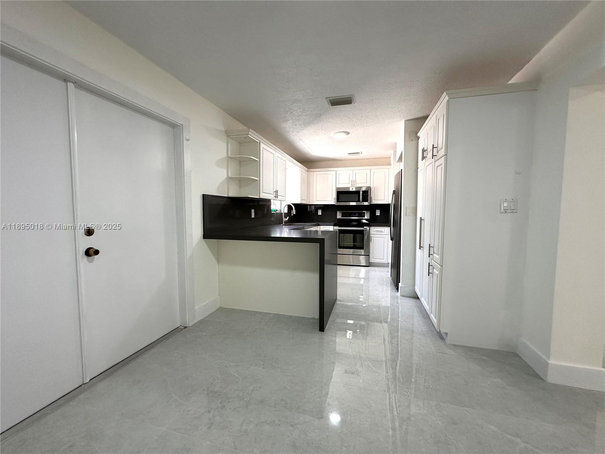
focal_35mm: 14
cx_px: 302
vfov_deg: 85.7
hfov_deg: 102.1
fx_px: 245
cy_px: 227
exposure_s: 1/120
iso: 200
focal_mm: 2.22
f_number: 2.2
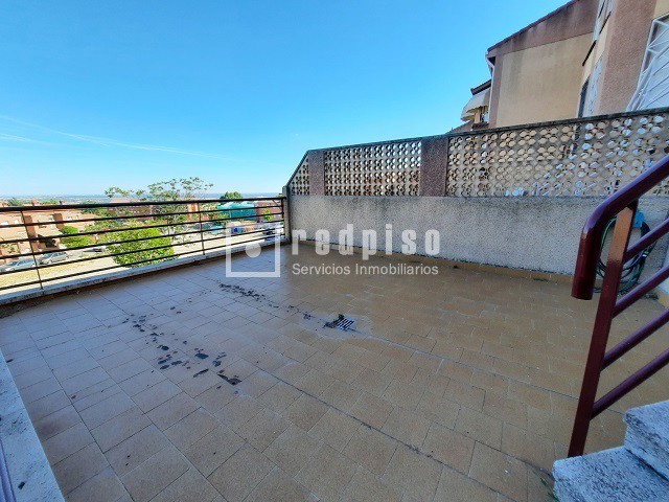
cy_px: 251
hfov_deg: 106.2
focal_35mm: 13
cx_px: 334
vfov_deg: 89.9
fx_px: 251
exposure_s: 1/346
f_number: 2.2
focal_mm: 1.74
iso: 40
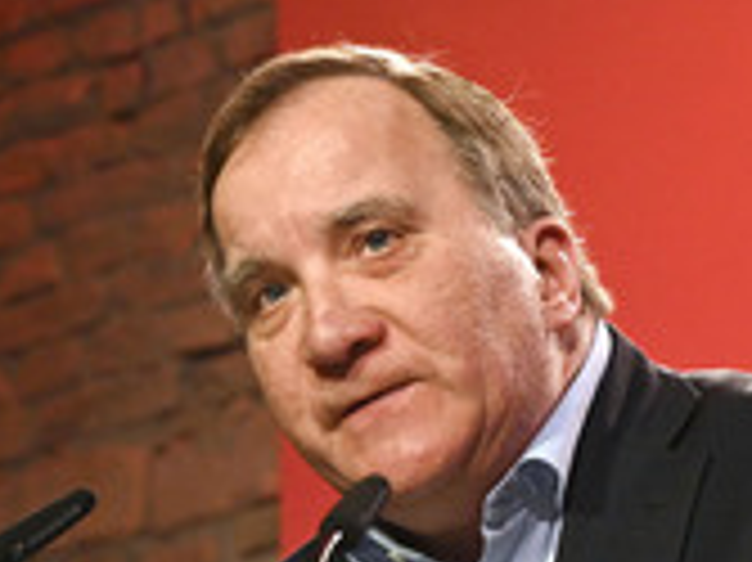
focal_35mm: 210
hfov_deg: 9.4
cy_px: 562
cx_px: 205
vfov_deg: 7.0
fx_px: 4559
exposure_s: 1/160
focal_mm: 81
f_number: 5.6
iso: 4000
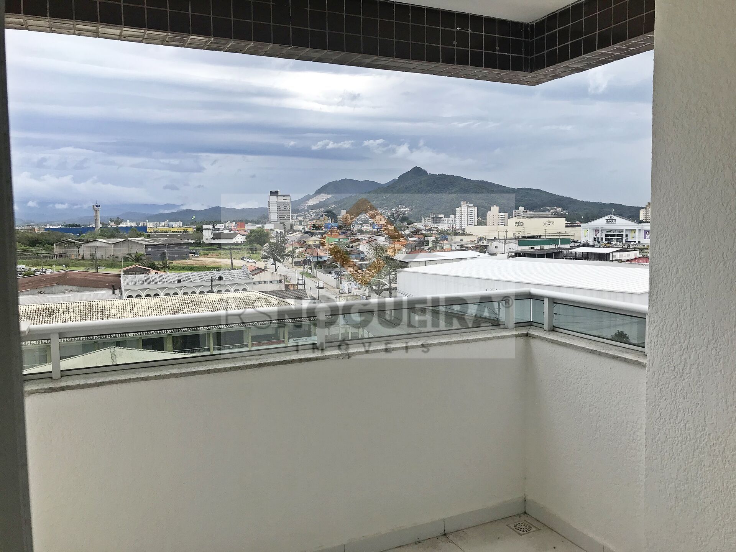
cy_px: 276
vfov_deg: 49.7
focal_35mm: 28
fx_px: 595
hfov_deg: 63.4
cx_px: 368
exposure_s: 1/1623
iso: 20
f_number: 1.8
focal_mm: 3.99
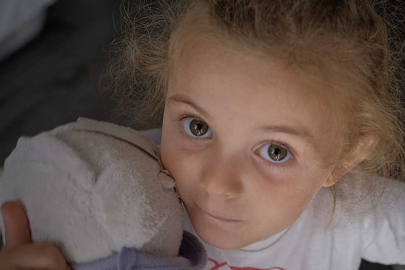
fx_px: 551
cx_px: 270
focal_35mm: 49
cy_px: 145
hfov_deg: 39.9
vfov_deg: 27.5
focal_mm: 16
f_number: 2
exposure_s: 1/100
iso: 200
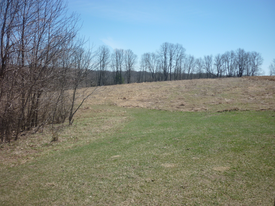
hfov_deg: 55.4
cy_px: 103
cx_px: 138
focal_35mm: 33
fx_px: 262
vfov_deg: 42.9
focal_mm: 5.5
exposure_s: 1/160
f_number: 8
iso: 80
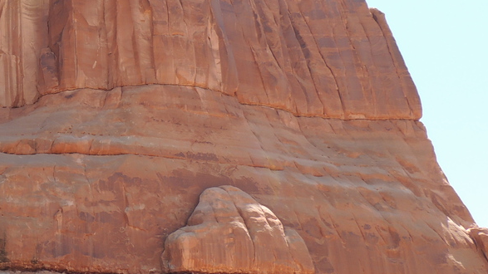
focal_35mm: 57
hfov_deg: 33.4
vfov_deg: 21.0
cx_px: -3
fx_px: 737
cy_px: 85
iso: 100
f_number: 3
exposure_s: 1/500
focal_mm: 4.3
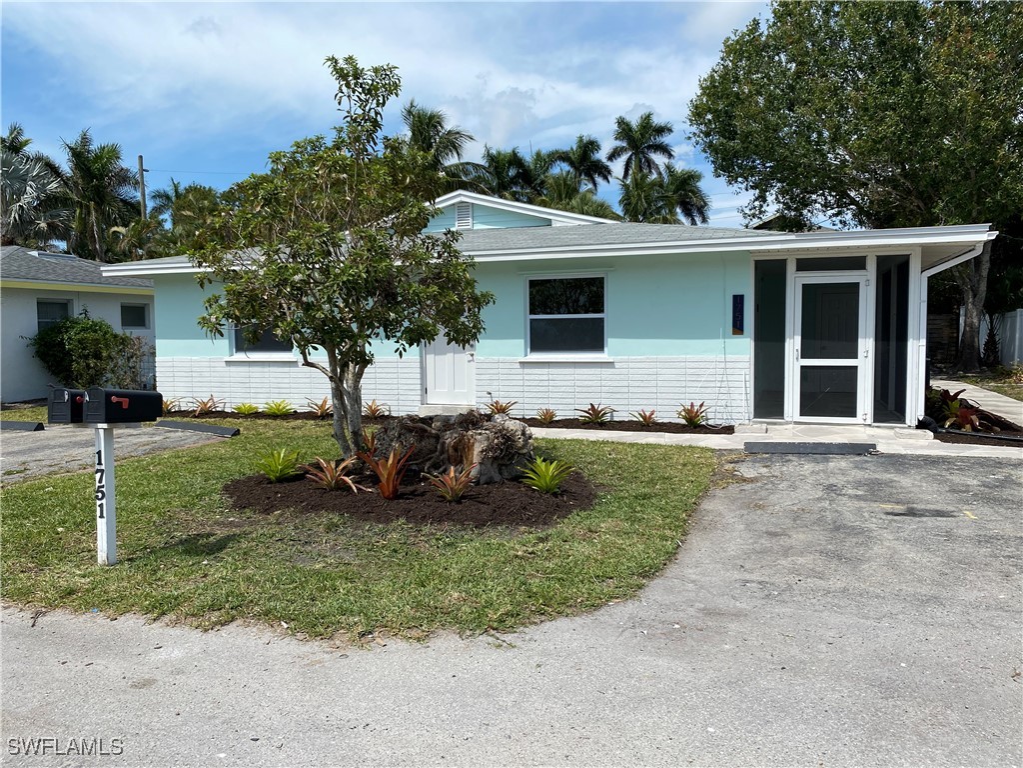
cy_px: 384
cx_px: 512
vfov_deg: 53.1
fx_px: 768
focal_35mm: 26
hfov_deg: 67.3
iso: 32
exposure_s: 1/3610
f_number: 1.8
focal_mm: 4.25
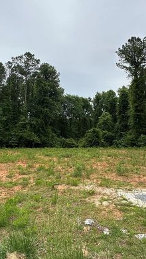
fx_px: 179
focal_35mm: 26
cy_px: 115
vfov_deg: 71.7
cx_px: 62
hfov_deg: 44.3
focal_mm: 2.22
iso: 50
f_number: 2.2
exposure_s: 1/2053
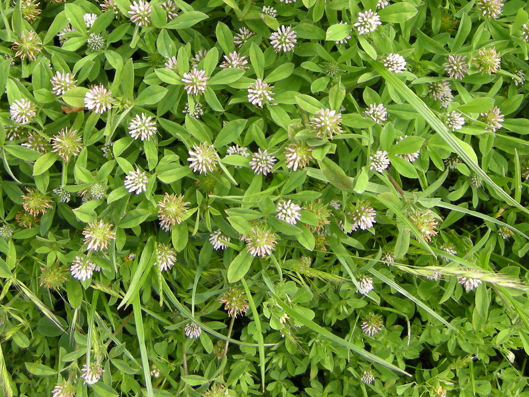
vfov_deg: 19.9
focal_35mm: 72
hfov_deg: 27.0
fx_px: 1100
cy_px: 13
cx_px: 272
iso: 64
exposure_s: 1/90
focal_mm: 7.5
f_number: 3.4
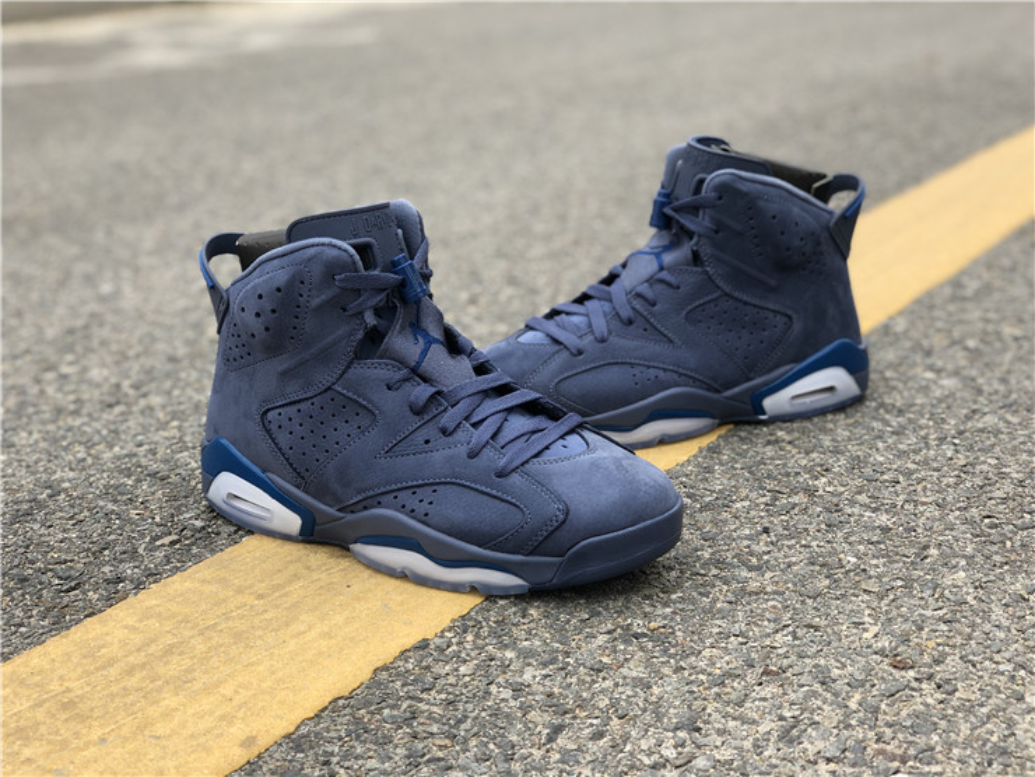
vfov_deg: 28.0
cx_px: 518
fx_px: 1555
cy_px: 388
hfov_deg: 36.8
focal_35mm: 52
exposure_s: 1/114
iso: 16
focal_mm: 6
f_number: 2.4
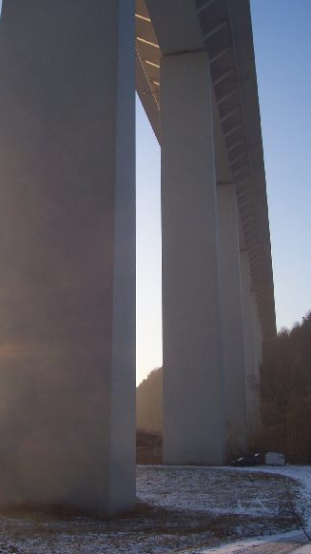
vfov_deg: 55.3
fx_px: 528
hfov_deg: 32.7
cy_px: 279
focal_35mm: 36
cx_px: 127
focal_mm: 5.6
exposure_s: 1/250
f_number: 5.6
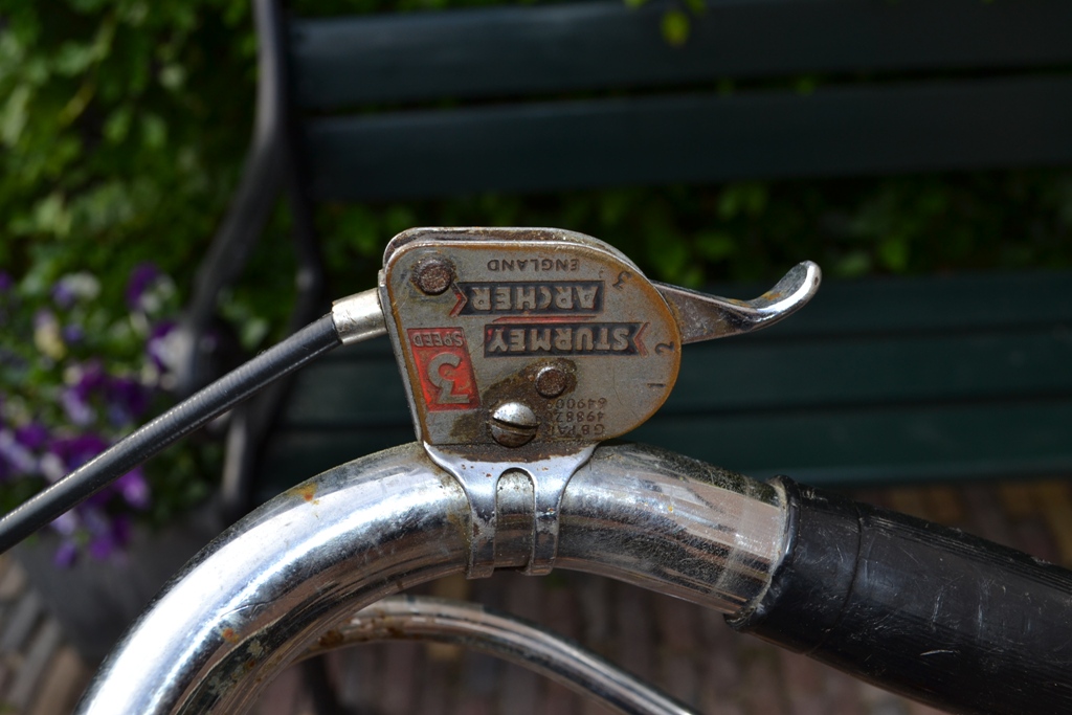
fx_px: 1072
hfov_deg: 53.1
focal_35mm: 36
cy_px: 358
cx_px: 536
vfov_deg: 36.9
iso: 100
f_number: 8
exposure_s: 1/60
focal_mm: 24
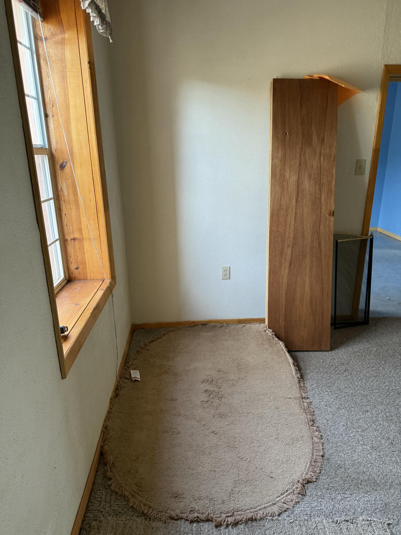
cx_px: 200
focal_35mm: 24
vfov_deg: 71.6
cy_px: 268
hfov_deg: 56.8
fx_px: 371
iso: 250
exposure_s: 1/60
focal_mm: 6.76
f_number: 1.78
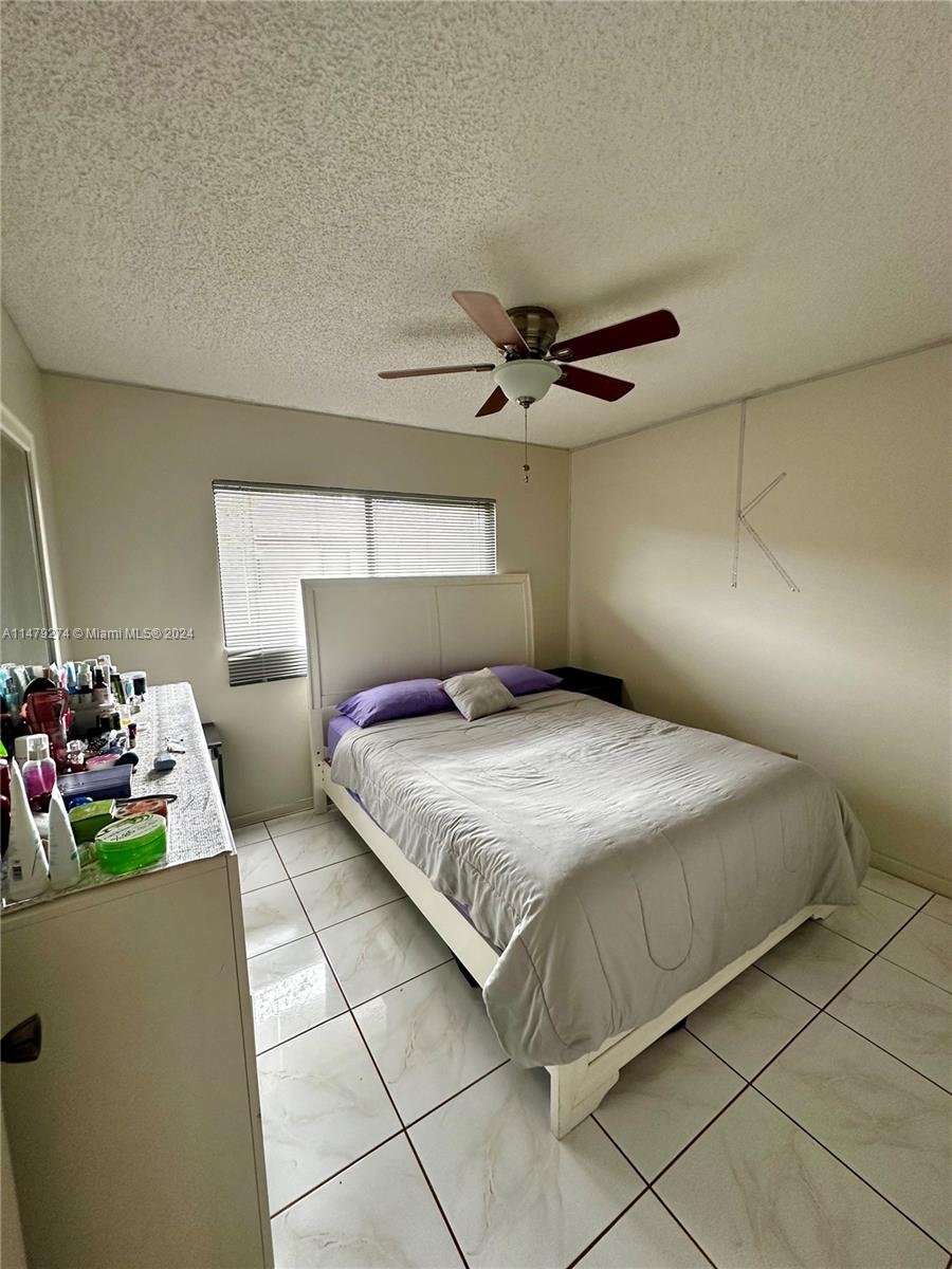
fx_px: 513
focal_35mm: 14
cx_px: 476
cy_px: 634
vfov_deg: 102.1
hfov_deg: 85.7
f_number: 2.2
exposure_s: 1/120
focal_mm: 2.22
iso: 160
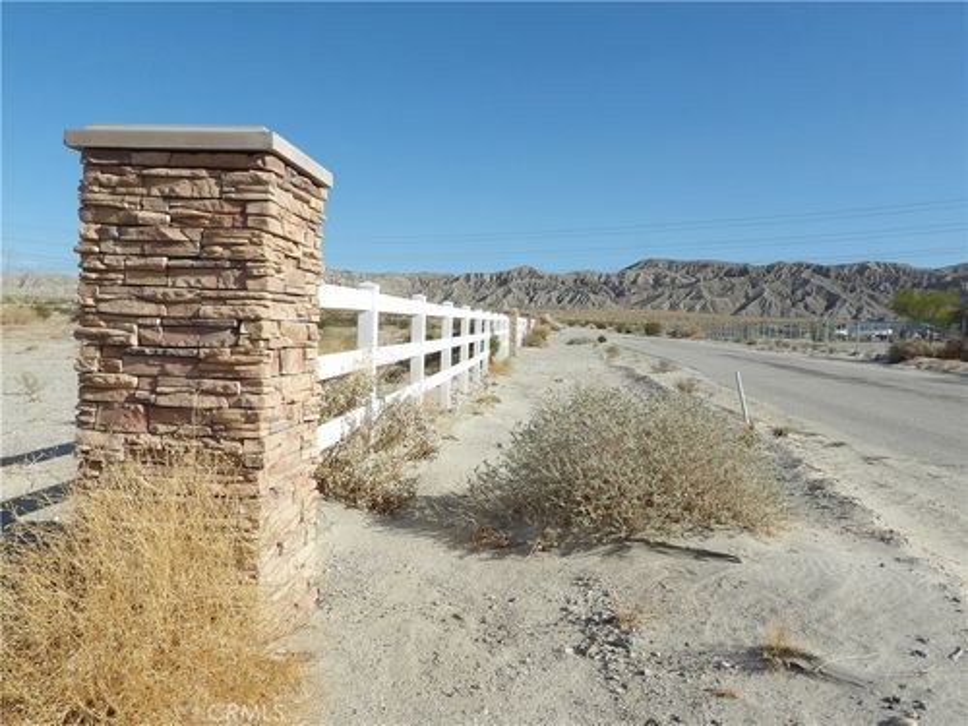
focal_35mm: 28
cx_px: 484
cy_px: 363
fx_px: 783
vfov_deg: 49.7
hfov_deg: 63.4
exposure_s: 1/600
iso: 100
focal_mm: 5
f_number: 4.8
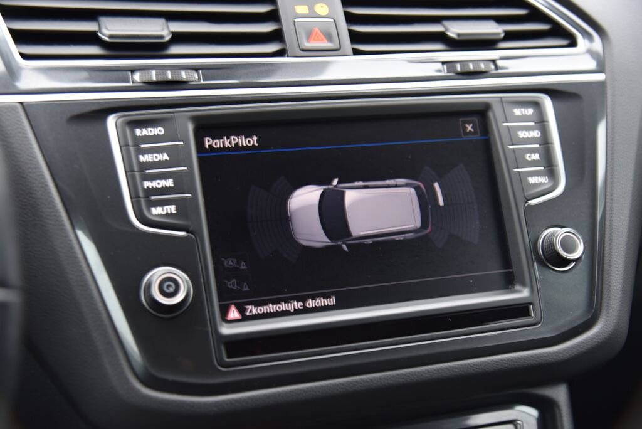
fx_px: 892
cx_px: 321
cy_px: 214
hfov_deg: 39.6
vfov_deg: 27.0
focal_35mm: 50
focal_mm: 50
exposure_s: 1/6
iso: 500
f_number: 4
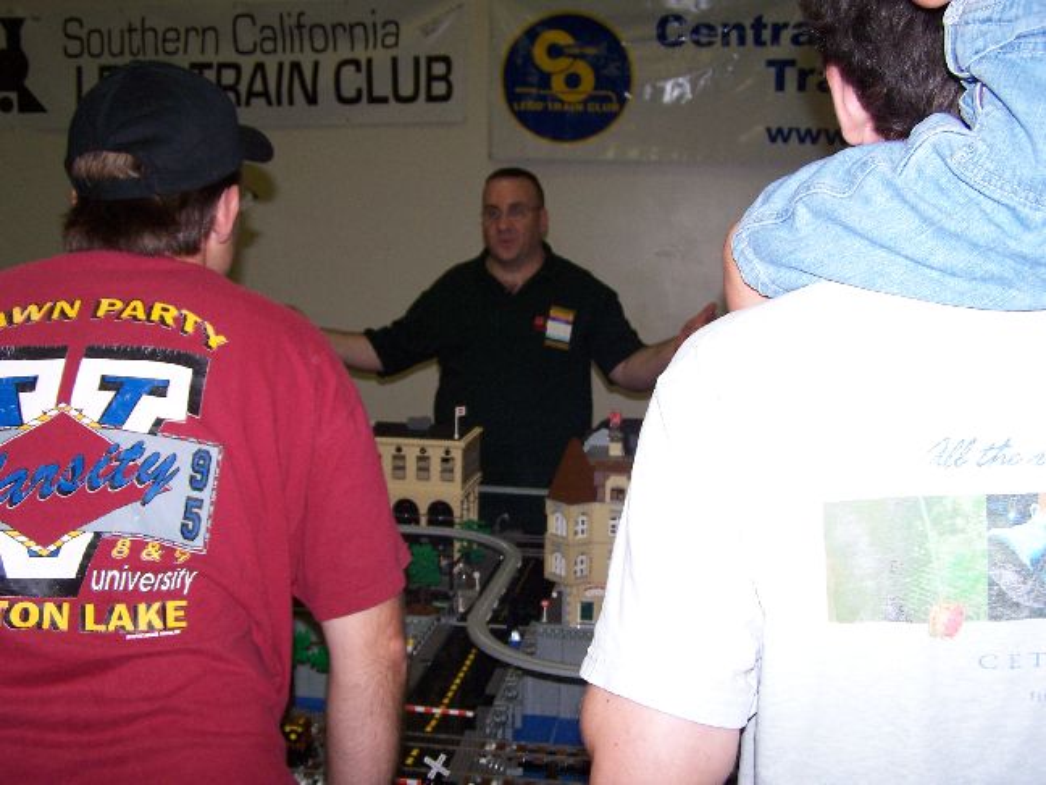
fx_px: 1148
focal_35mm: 38
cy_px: 392
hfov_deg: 49.0
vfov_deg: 37.7
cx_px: 523
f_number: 2.8
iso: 140
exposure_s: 1/60
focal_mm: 6.3
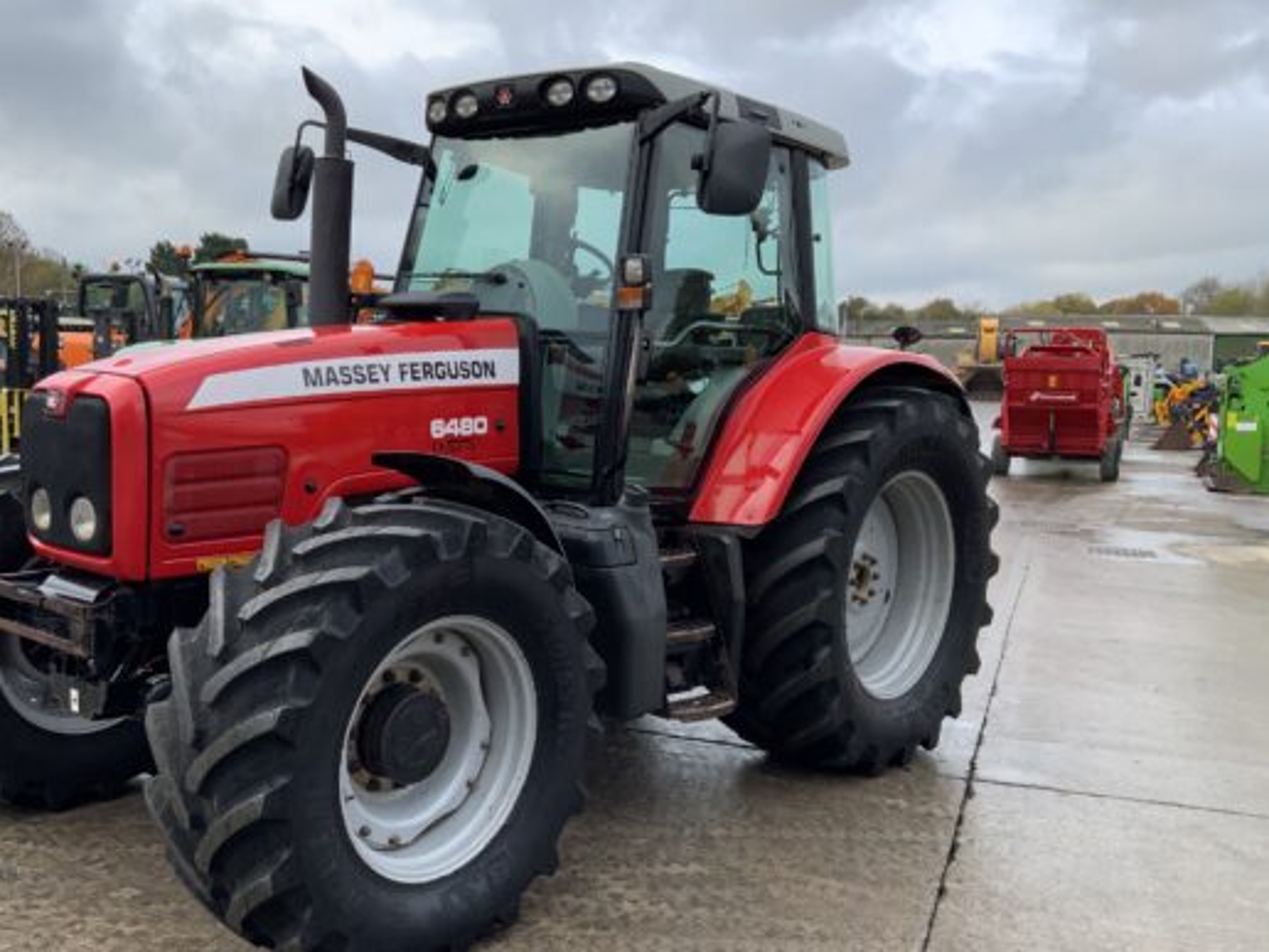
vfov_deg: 39.6
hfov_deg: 51.2
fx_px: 1320
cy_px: 524
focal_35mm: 36
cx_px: 548
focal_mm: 3
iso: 16
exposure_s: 1/454
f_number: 1.8
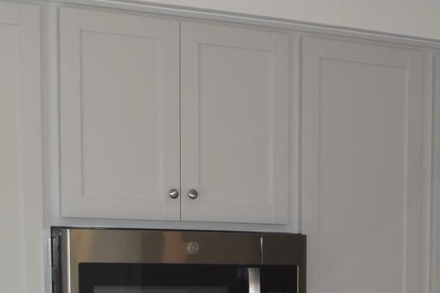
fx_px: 1246
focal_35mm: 102
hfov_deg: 19.4
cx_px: 441
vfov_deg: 12.5
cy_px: 496
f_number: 7.1
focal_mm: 18
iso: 100
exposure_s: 1/200
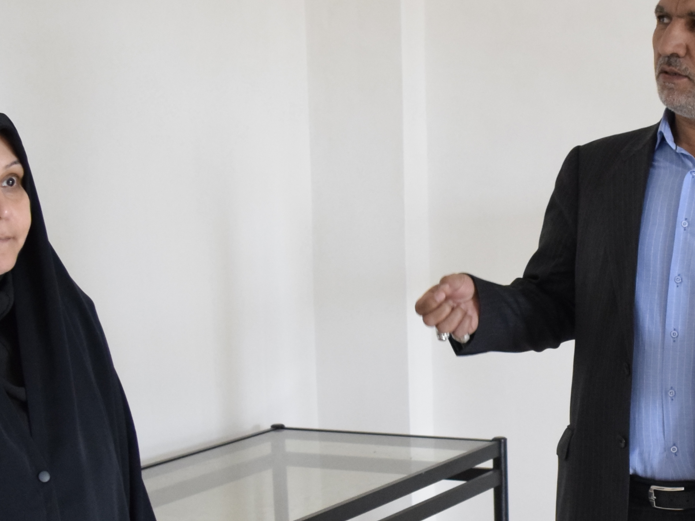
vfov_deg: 19.7
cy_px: 410
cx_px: 698
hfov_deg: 25.1
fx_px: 1486
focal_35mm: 74
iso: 2000
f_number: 3.5
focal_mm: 18
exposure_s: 1/80
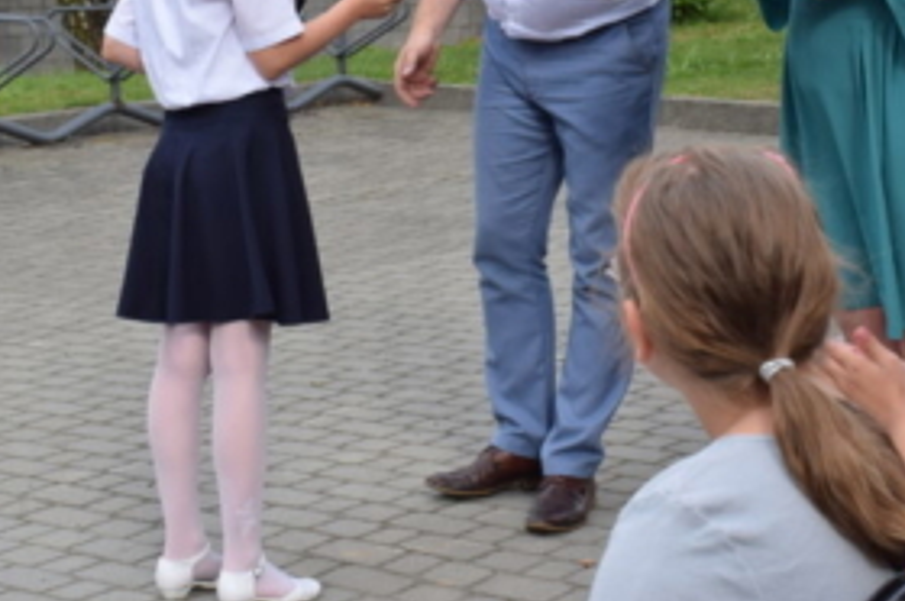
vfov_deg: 13.1
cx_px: 469
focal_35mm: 103
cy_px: -11
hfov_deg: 19.8
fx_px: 2586
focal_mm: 30
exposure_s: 1/250
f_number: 8
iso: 250
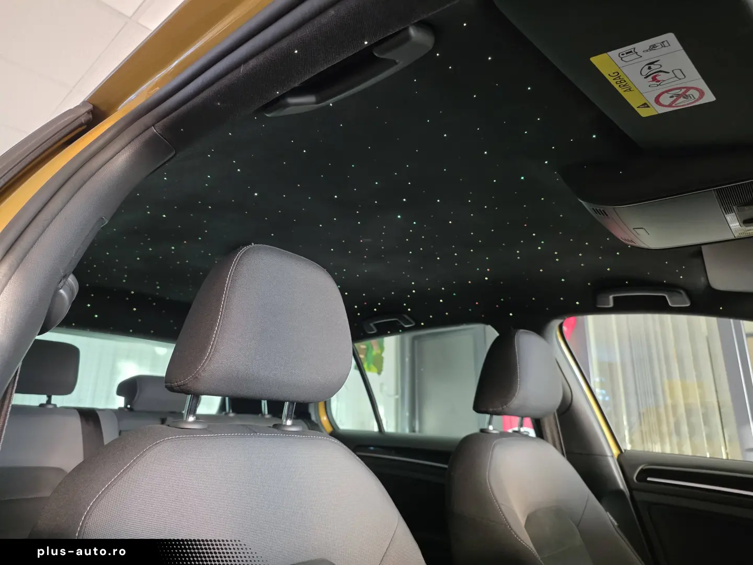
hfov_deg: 73.9
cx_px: 376
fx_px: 500
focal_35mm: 23
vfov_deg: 58.9
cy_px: 282
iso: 800
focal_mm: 6.25
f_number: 1.7
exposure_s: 1/100
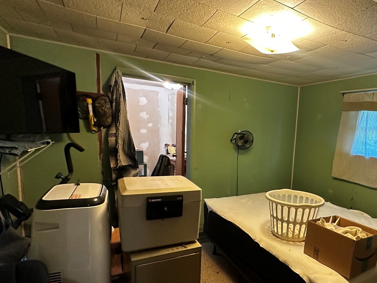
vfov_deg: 58.6
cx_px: 258
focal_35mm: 23
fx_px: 251
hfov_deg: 71.3
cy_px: 165
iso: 500
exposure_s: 1/60
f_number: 2.2
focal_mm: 2.22
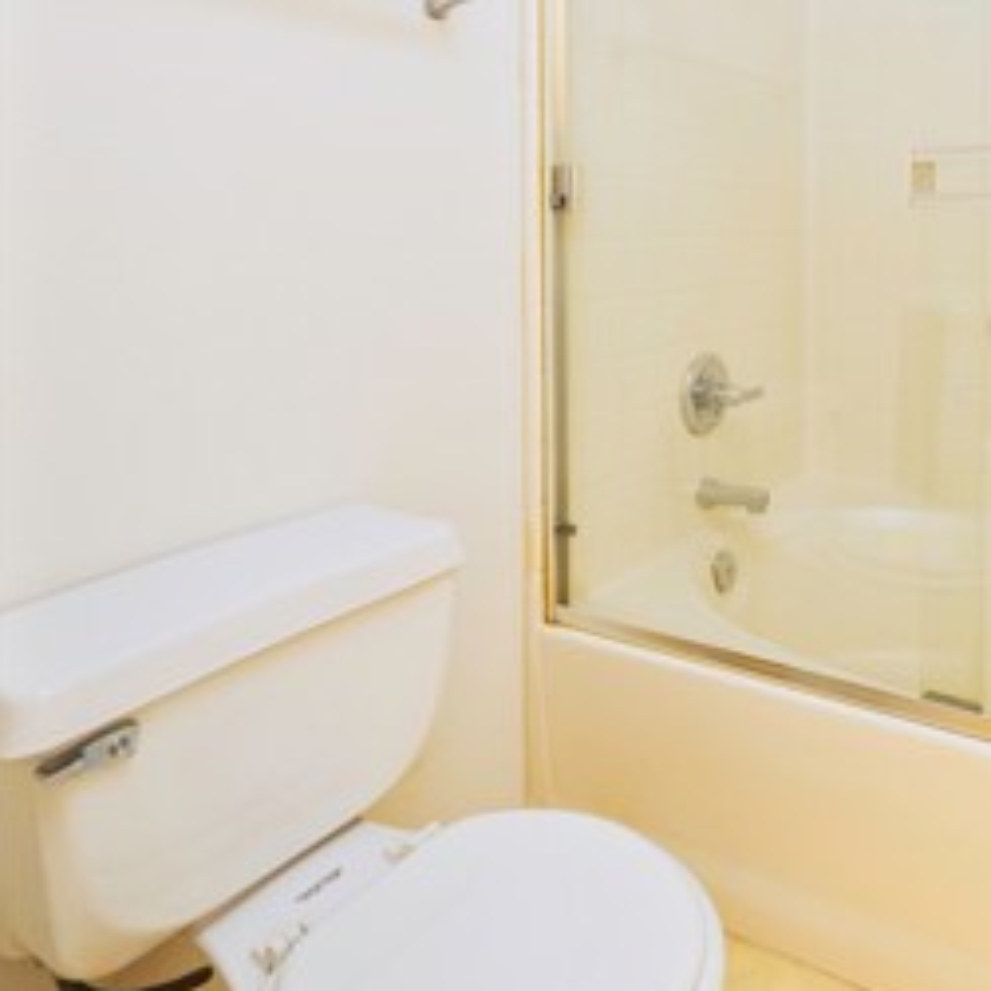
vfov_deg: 57.9
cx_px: 835
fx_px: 842
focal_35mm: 26
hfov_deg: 55.3
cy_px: 253
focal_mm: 12
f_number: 4
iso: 400
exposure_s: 1/125
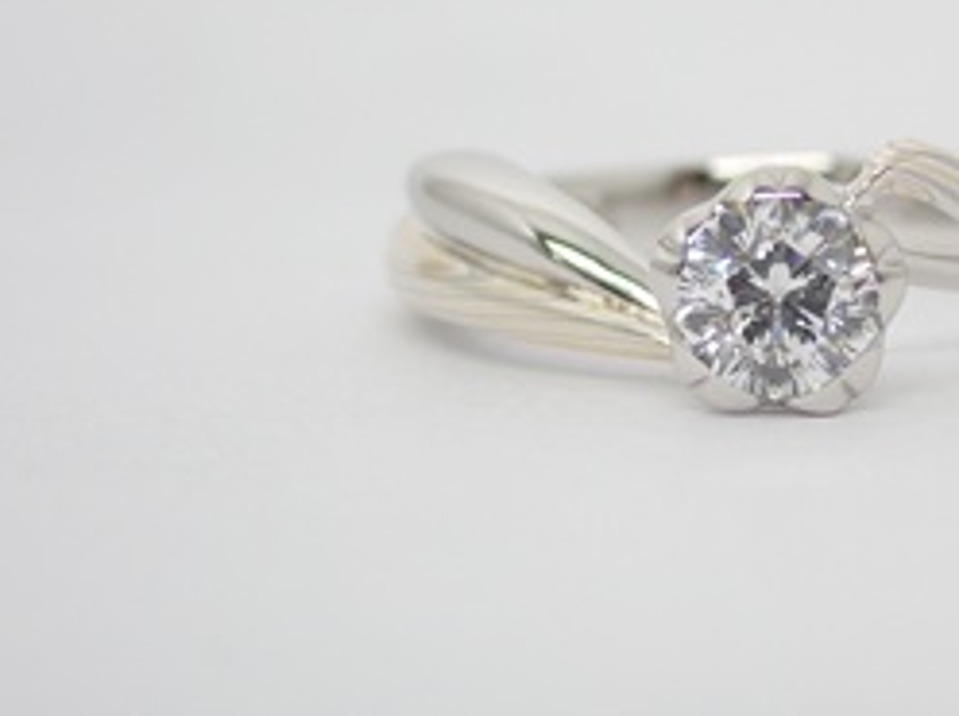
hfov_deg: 13.2
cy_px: 296
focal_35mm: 149
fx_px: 4120
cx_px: 777
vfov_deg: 9.9
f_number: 4.3
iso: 200
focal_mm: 14.62
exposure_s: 1/125
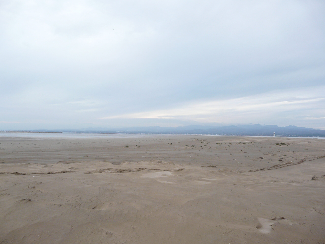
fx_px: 263
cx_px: 162
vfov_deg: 49.7
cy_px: 122
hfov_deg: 63.4
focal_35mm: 28
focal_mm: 4.6
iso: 100
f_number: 2.8
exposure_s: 1/60
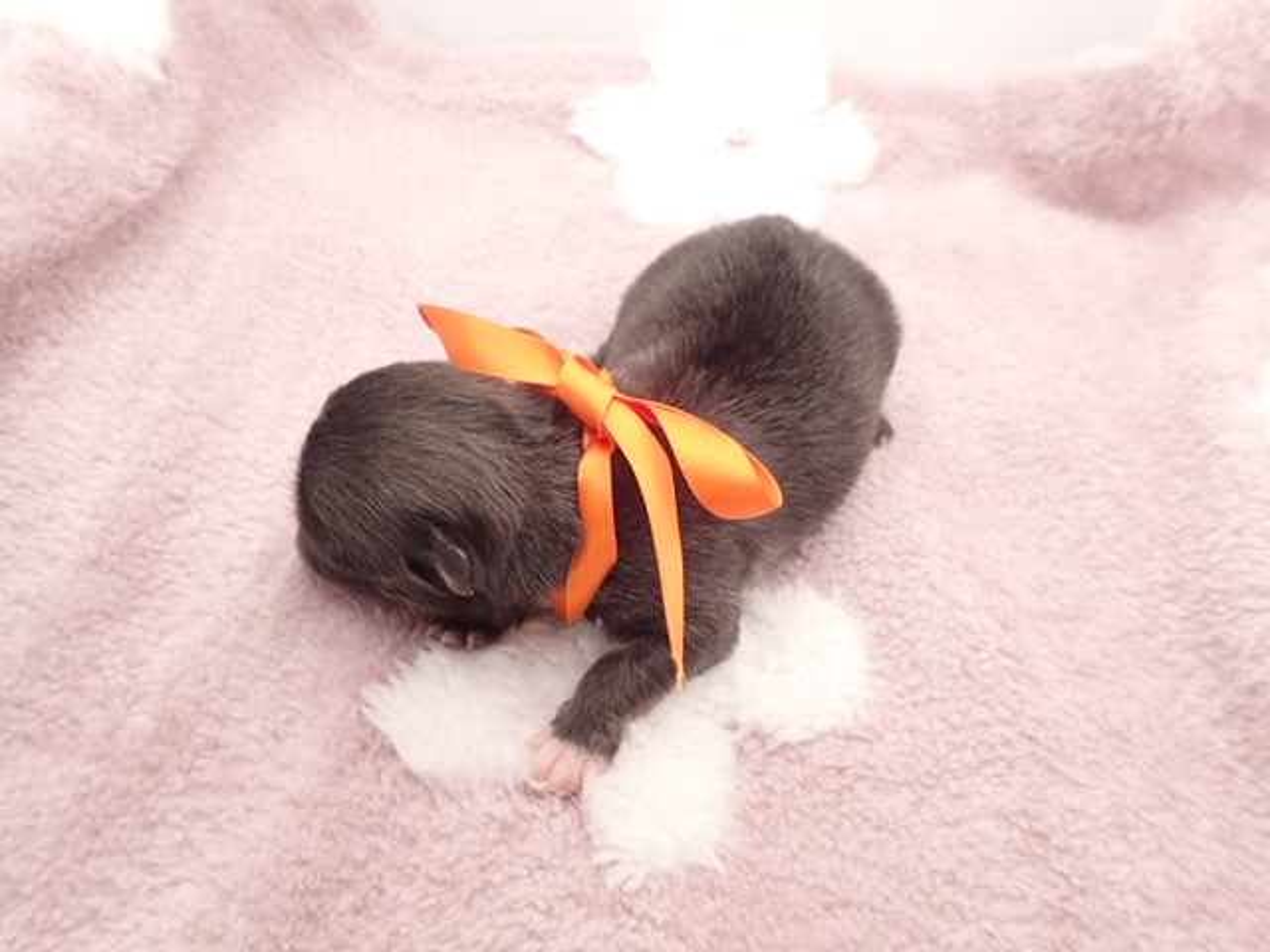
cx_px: 635
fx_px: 917
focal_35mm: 25
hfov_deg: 69.4
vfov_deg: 54.9
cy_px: 476
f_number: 2.8
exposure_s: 1/400
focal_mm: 4.5
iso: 400
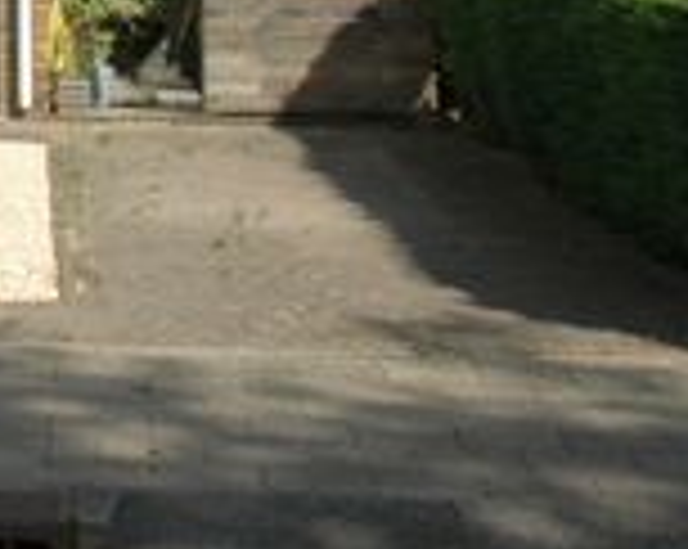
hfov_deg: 13.1
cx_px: -391
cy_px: -308
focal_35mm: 138
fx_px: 2803
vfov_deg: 10.7
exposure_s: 1/500
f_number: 11
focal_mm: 25
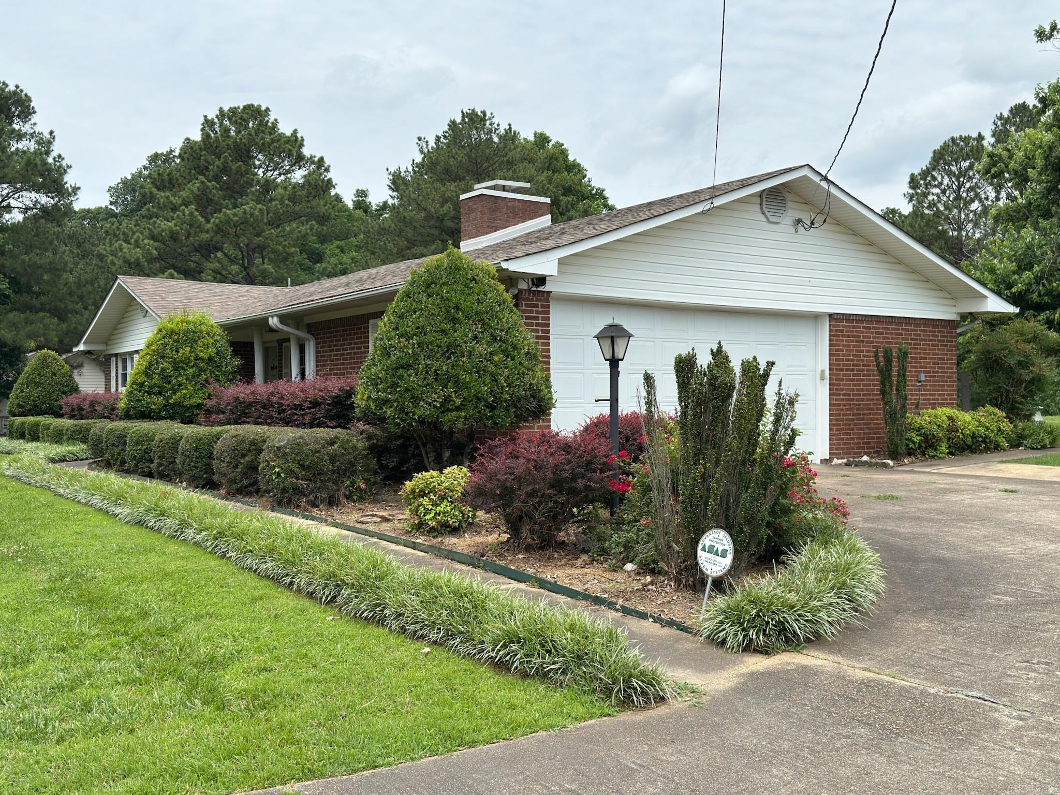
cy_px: 398
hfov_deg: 52.6
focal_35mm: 35
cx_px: 530
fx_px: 1072
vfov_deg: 40.7
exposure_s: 1/4386
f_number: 1.78
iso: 80
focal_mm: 6.76
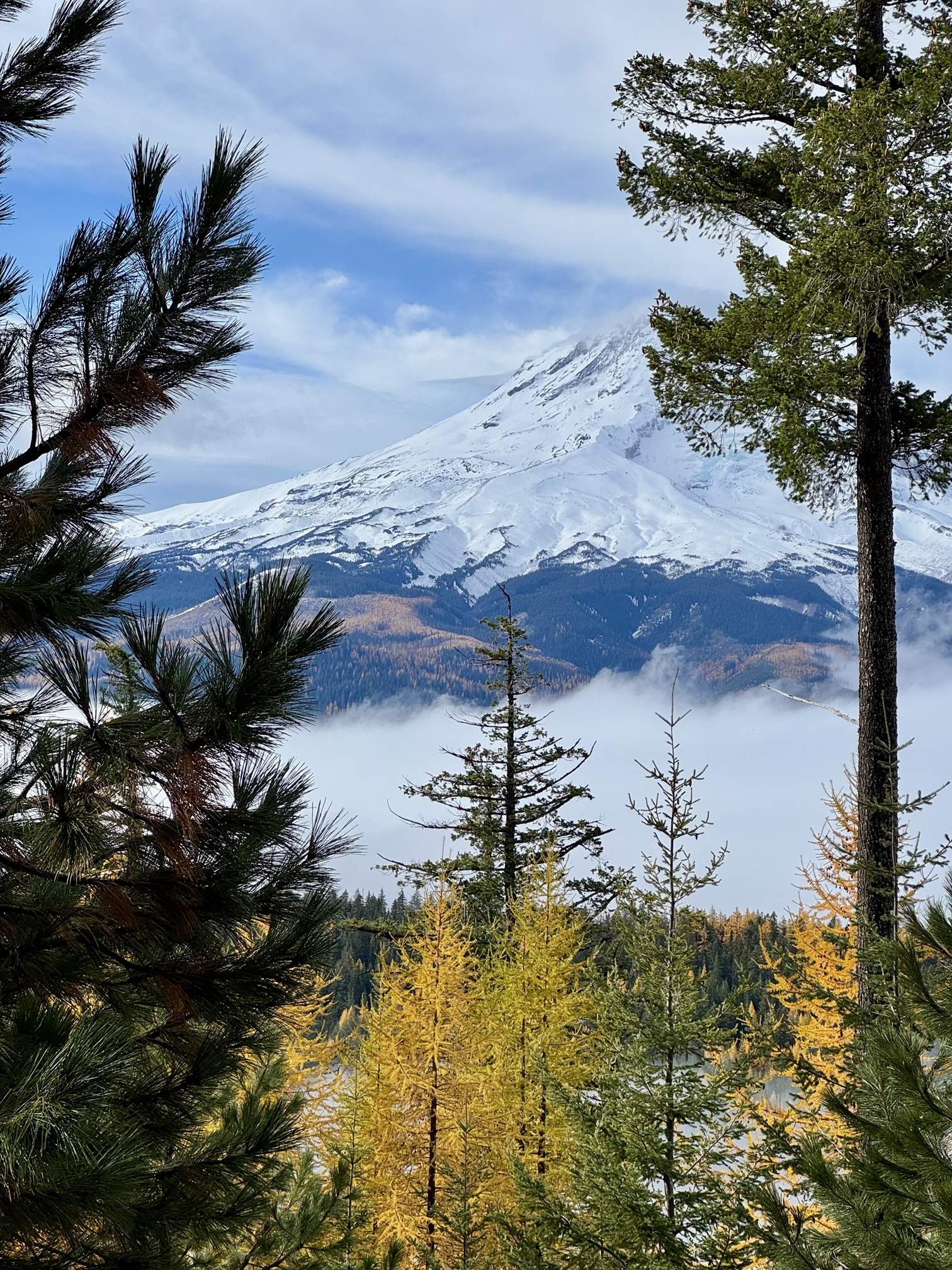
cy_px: 635
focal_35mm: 77
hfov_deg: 19.1
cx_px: 476
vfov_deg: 25.3
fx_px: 2824
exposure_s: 1/1325
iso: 25
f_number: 2.8
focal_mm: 9
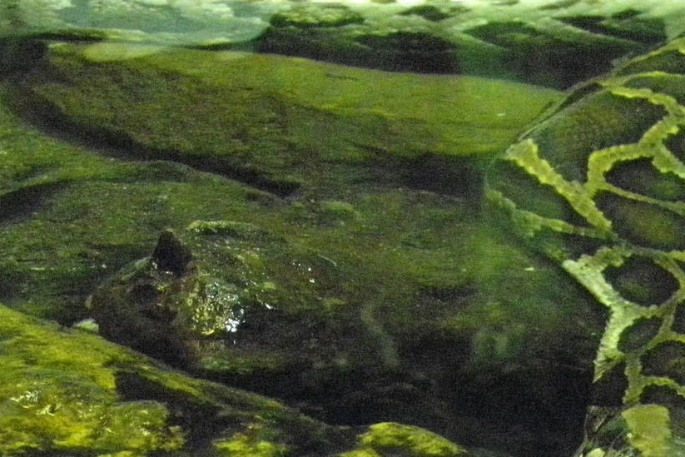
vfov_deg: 7.6
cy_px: 472
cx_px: 494
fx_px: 3425
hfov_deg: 11.4
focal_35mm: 180
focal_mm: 16
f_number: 4.5
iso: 1600
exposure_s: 1/25
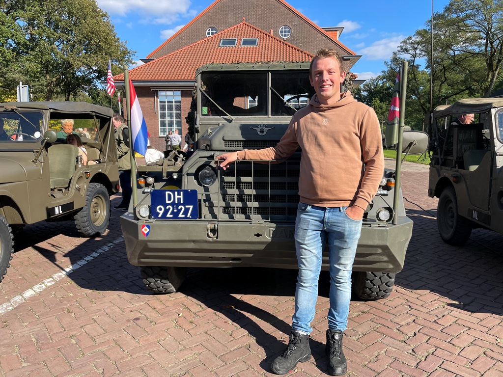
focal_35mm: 26
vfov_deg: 53.1
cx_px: 252
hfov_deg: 67.3
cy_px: 188
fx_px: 378
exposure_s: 1/1887
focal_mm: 4.2
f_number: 1.6
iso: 32
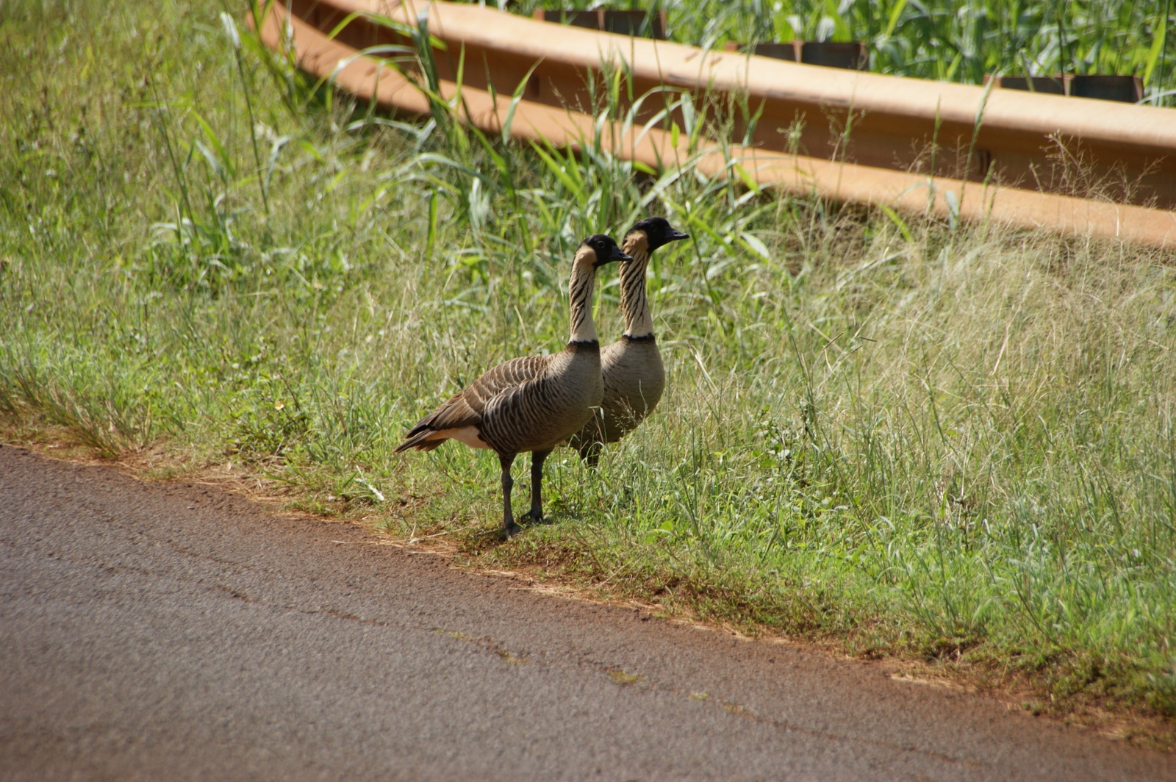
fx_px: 12240
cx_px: 588
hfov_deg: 5.5
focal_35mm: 375
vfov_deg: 3.7
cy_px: 391
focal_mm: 250
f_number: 6.3
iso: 100
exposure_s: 1/500
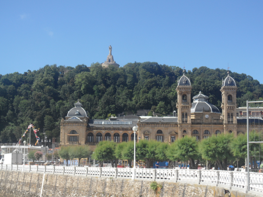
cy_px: 98
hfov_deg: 32.2
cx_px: 132
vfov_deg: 24.4
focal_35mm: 60
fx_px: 456
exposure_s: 1/500
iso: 80
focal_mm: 10.3
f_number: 4
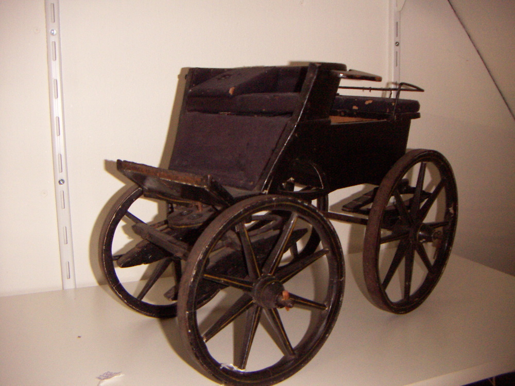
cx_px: 258
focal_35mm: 36
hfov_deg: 51.4
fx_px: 536
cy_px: 193
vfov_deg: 39.7
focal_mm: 4.7
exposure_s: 1/50
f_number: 2.8
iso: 200
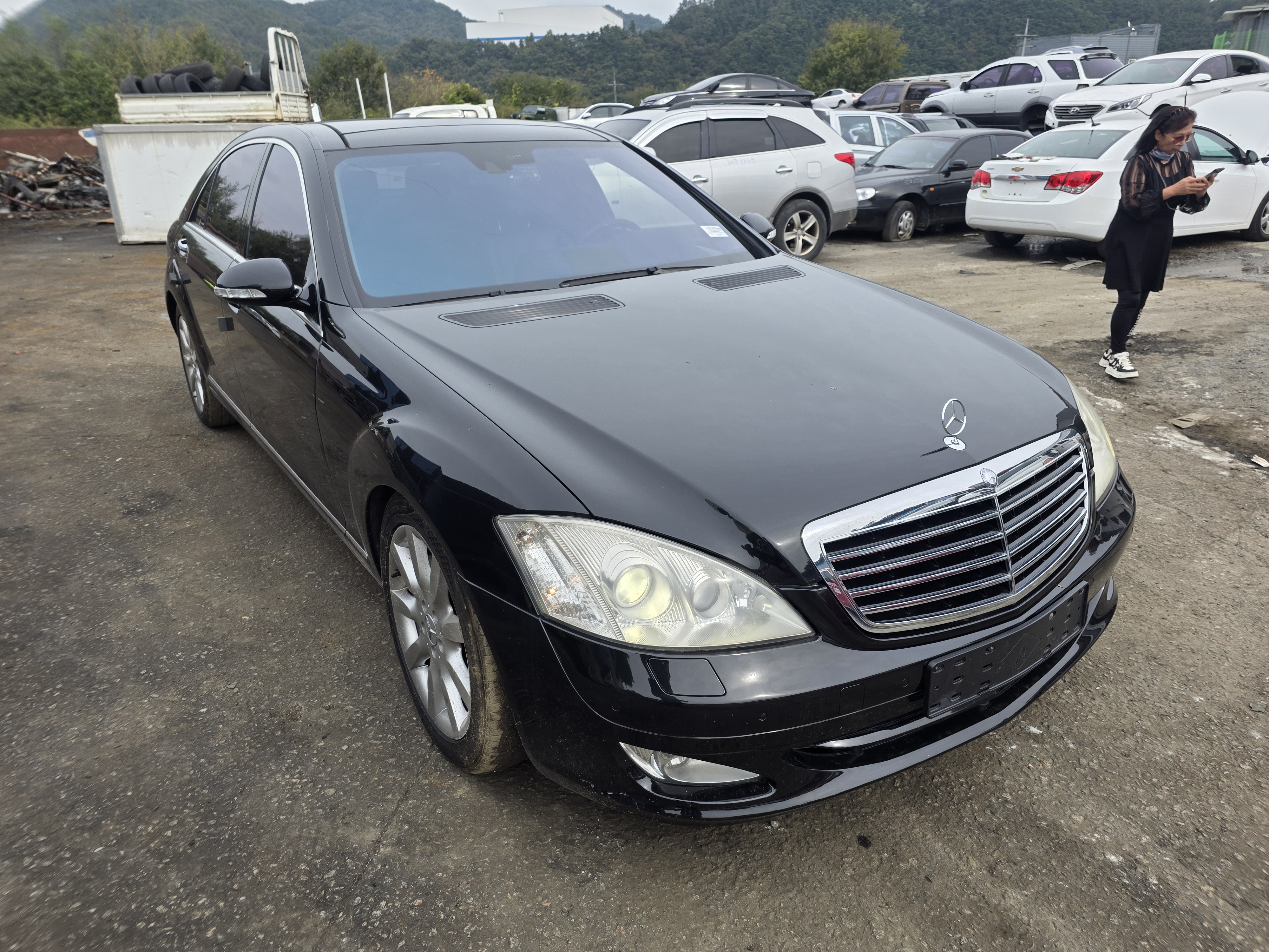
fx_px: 843
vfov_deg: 58.9
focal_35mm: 23
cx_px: 634
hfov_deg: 73.9
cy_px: 476
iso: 80
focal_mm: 6.3
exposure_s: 1/2410
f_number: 1.7
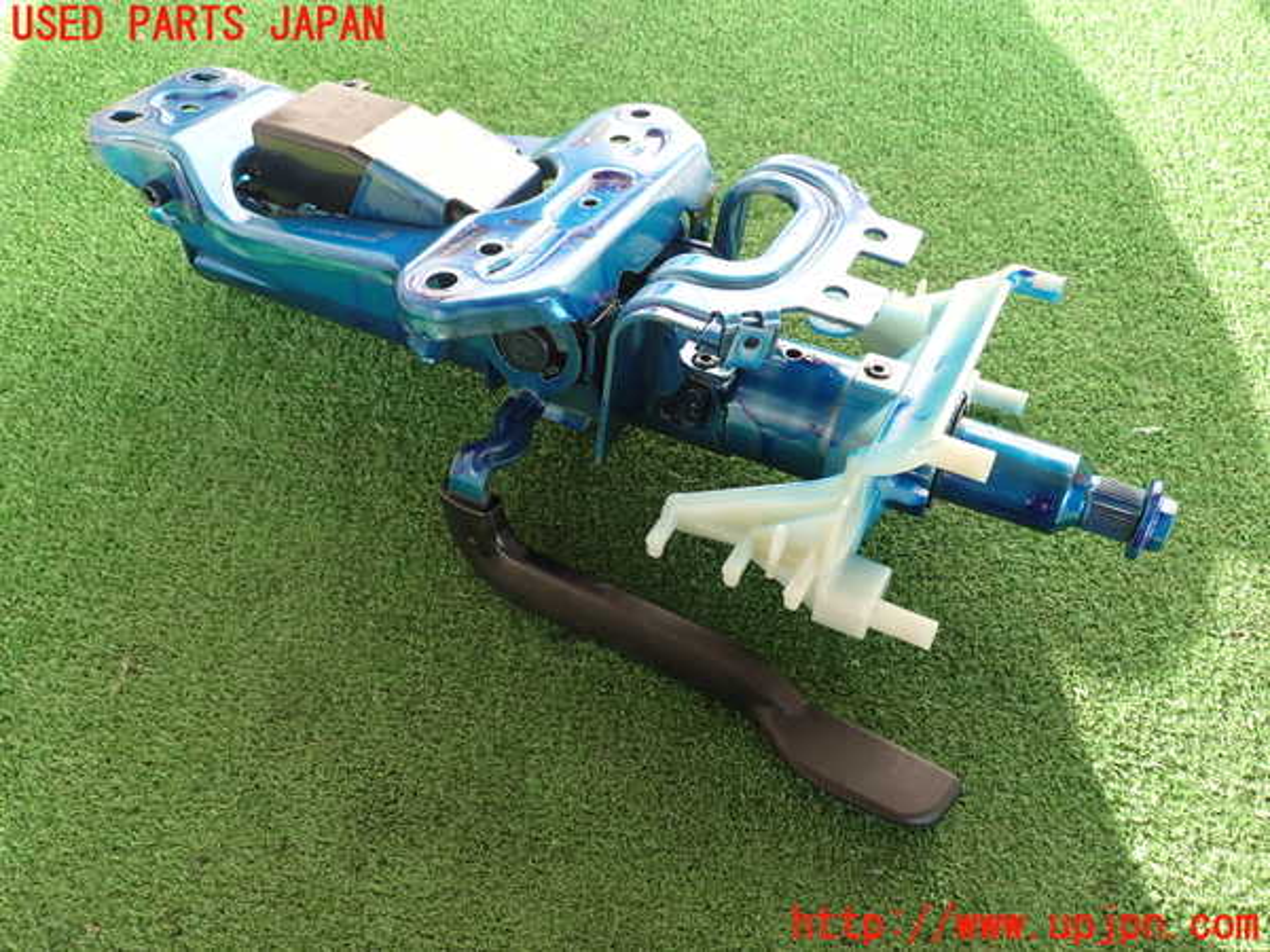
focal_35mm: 30
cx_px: 635
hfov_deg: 60.0
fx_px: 1101
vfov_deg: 46.8
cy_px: 476
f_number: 3.2
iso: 100
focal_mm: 5.4
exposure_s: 1/100
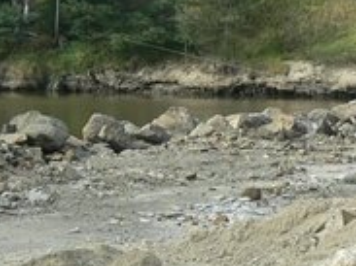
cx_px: 200
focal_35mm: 126
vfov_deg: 11.7
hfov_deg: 15.6
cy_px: 74
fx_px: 1295
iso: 80
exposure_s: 1/320
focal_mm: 6
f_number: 5.6
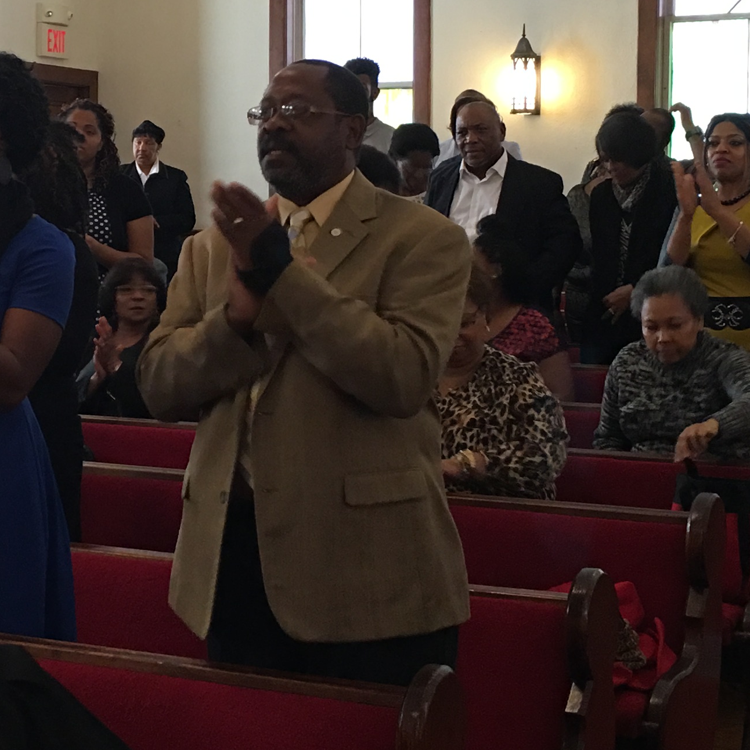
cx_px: 147
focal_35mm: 80
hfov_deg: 21.4
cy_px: 282
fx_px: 1961
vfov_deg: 21.6
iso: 50
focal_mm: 4.15
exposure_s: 1/15
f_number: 2.2
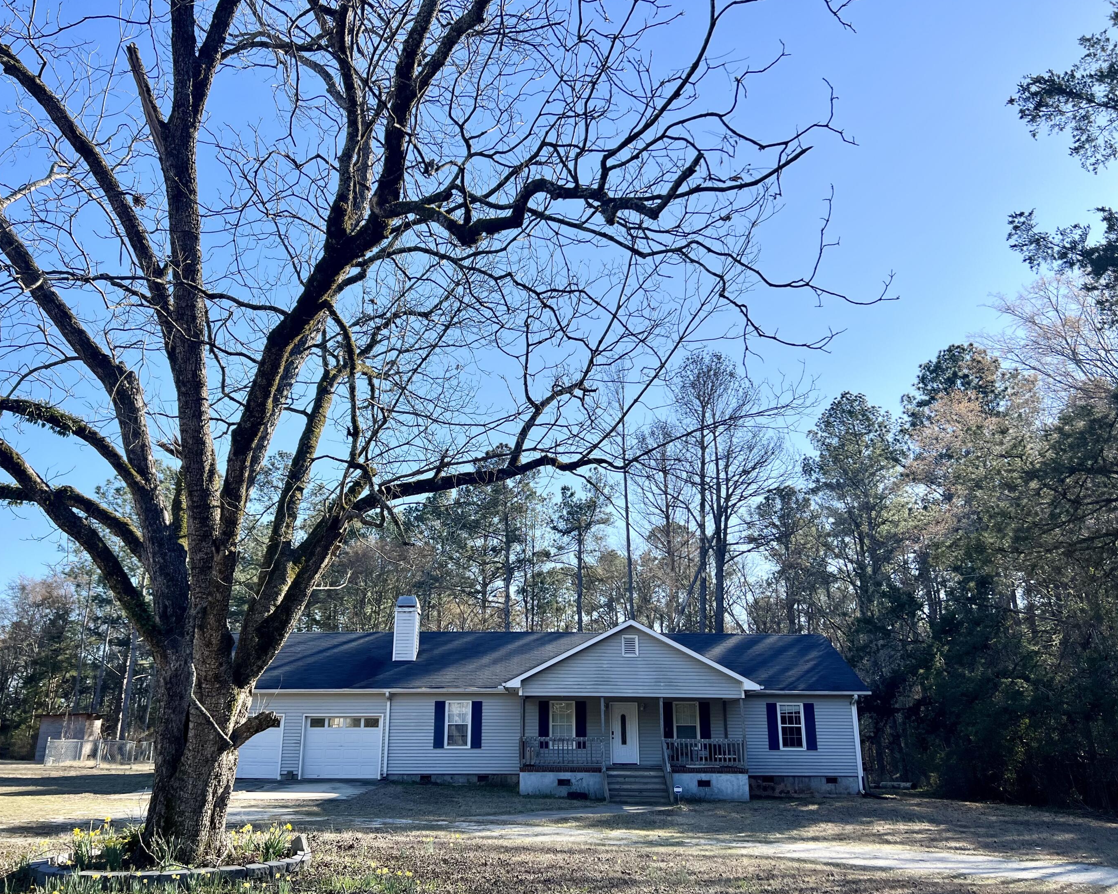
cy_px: 457
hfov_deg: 62.2
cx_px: 529
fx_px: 926
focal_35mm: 28
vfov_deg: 51.5
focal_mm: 5.7
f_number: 1.5
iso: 50
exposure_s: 1/2632
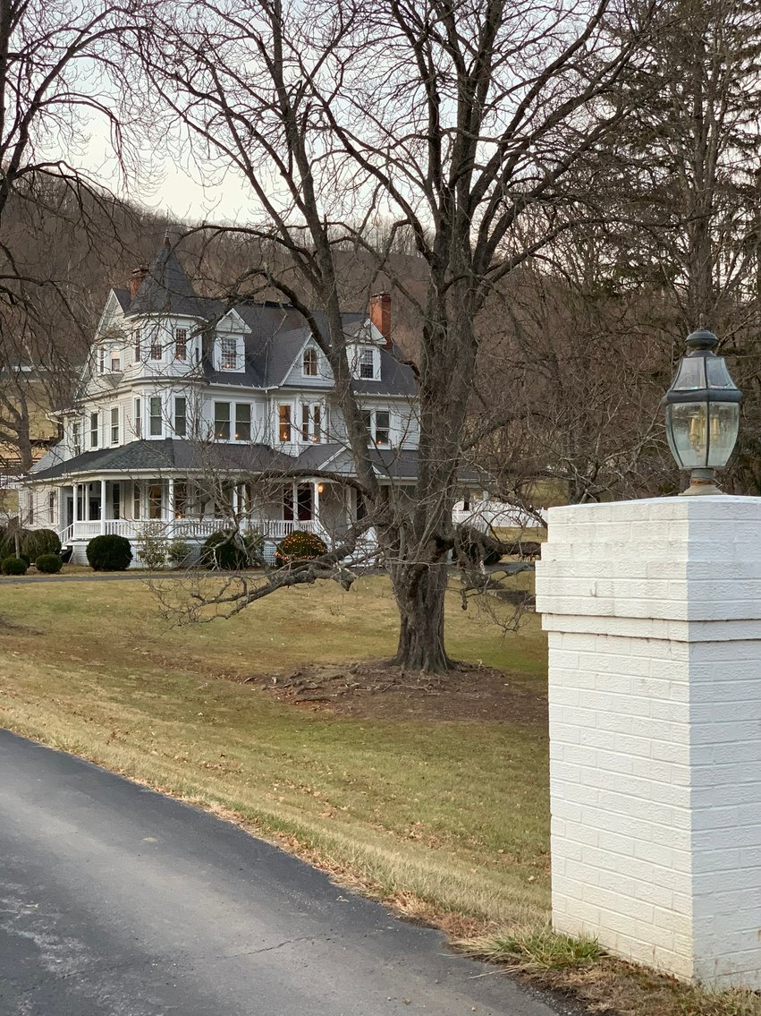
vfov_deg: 36.8
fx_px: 1525
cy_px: 508
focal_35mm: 52
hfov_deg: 28.0
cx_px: 380
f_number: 2.4
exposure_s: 1/98
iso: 125
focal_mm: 6
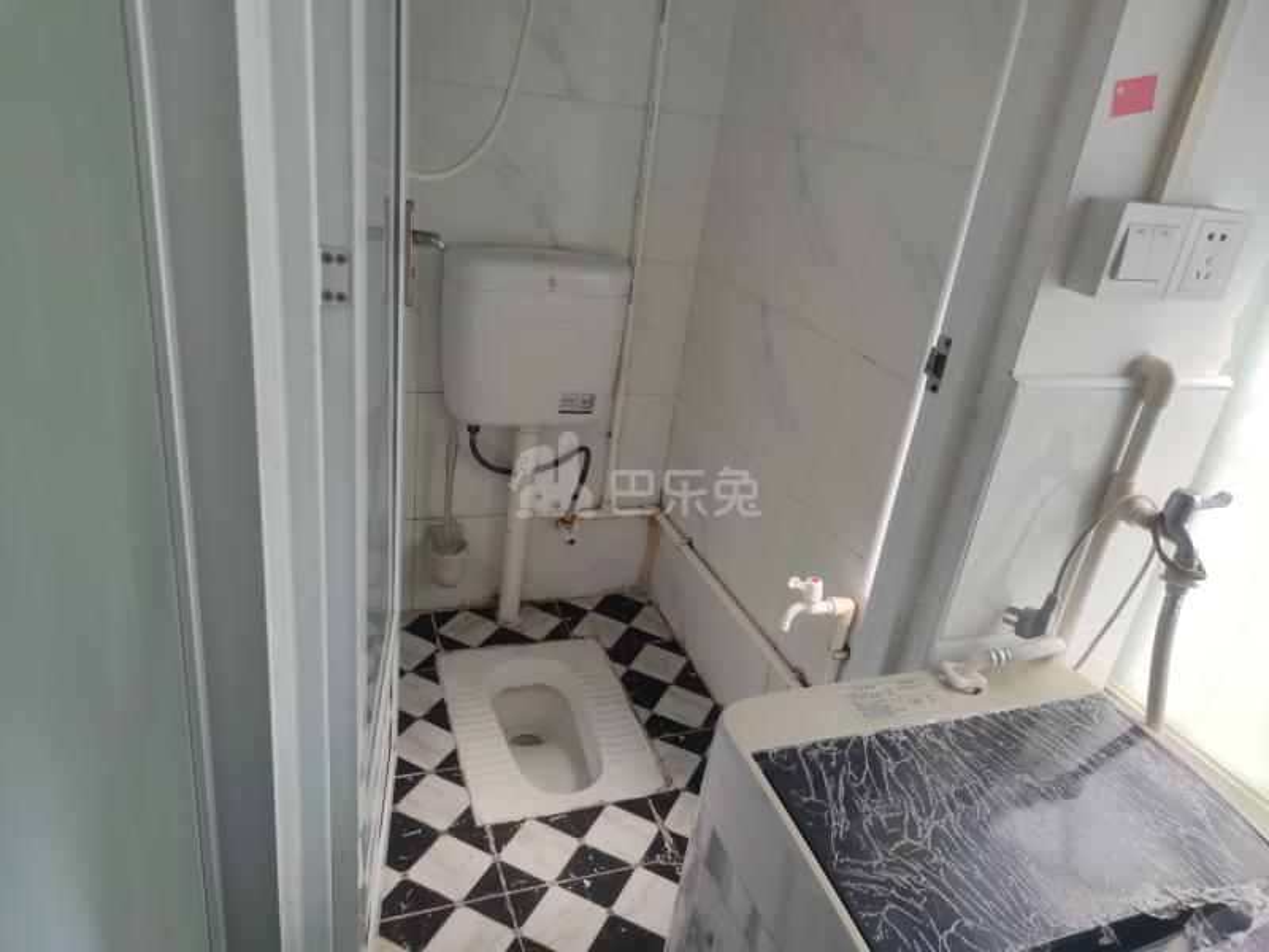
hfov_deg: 71.6
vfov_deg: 56.8
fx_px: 880
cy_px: 476
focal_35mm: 24
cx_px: 634
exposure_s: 1/206
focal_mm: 6.72
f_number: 1.69
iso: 50
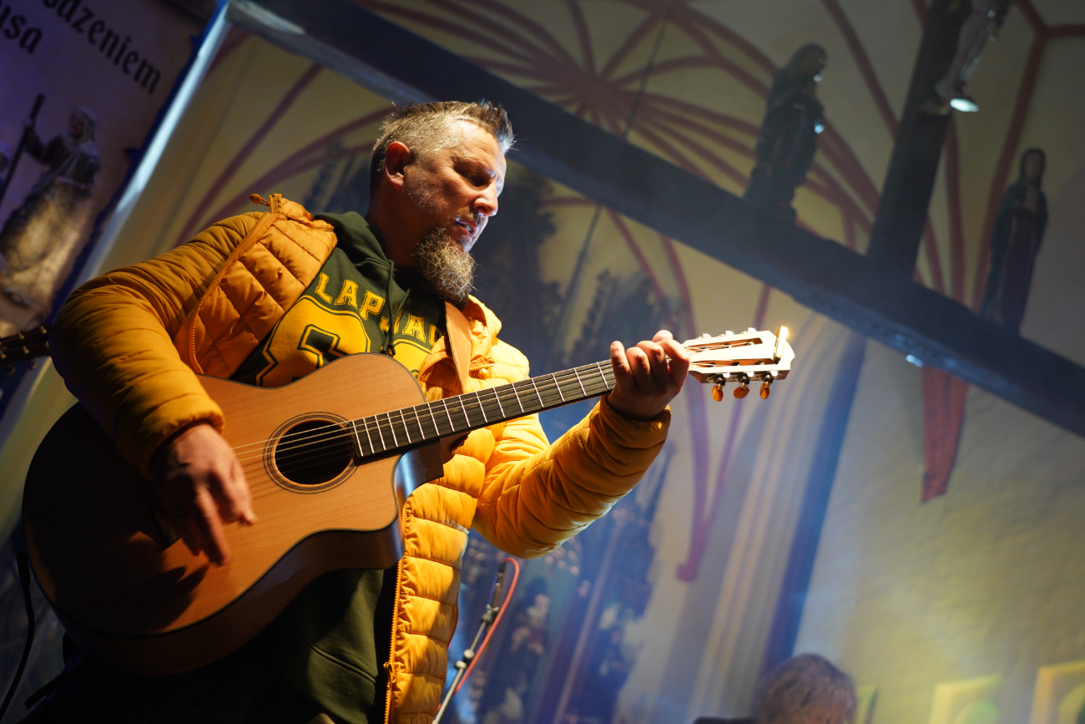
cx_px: 542
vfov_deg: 32.6
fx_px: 1236
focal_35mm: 41
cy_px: 362
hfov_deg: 47.4
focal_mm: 41
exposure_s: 1/160
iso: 1600
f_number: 4
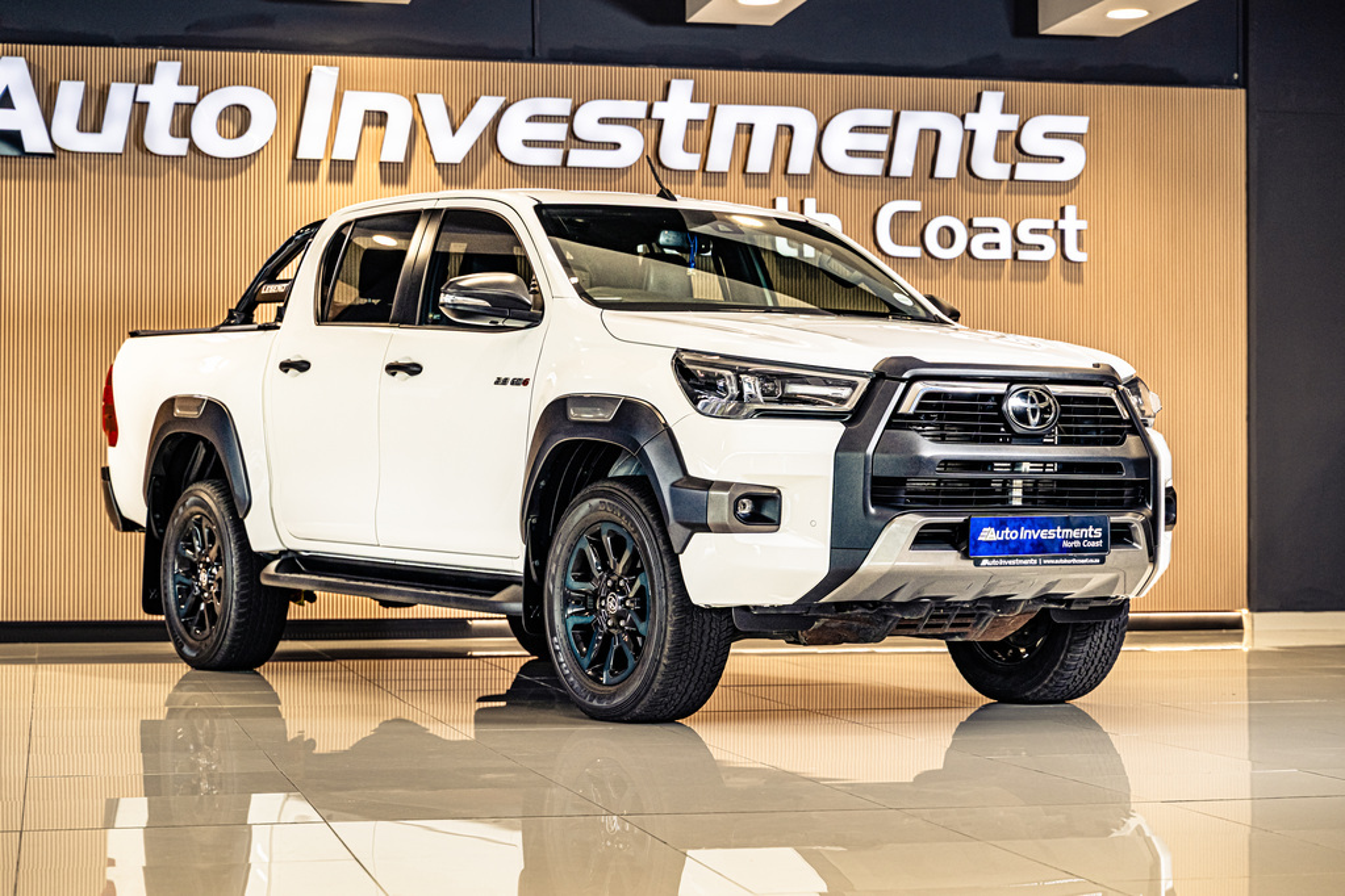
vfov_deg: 18.2
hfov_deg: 27.0
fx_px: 2802
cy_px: 448
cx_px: 672
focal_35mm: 75
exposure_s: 1/160
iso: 640
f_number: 4.5
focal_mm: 75
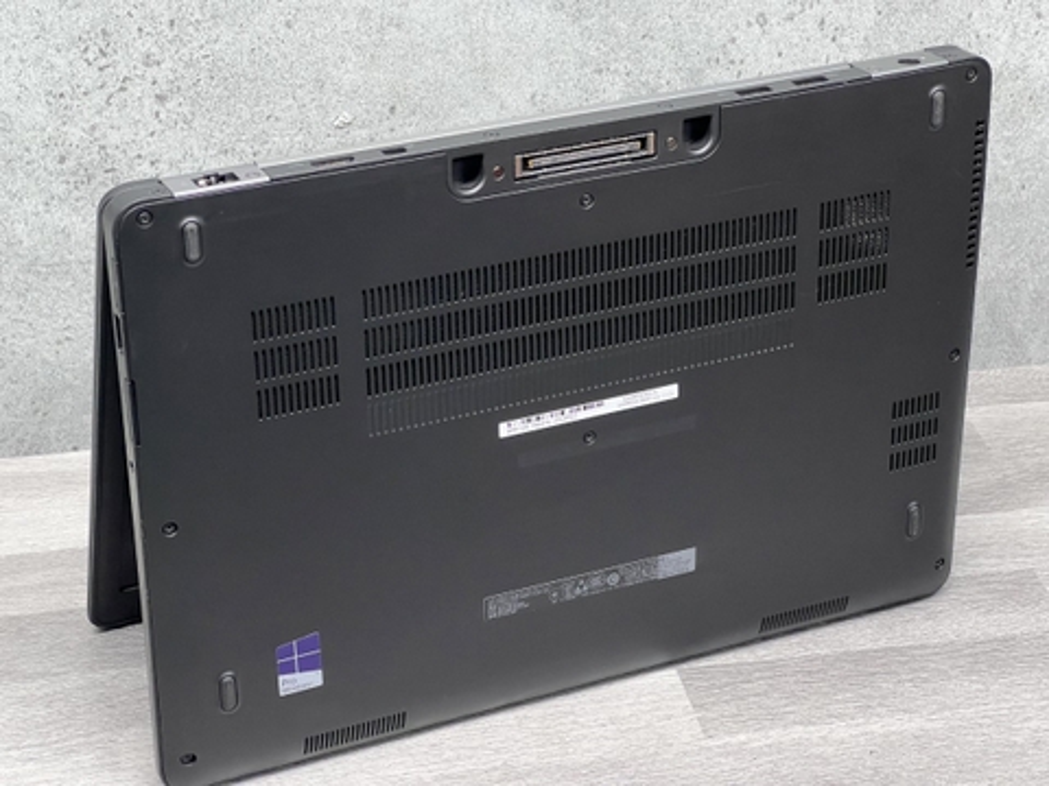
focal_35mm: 77
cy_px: 393
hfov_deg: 25.3
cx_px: 524
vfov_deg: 19.1
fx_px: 2333
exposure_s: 1/50
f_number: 2.8
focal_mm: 9
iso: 250
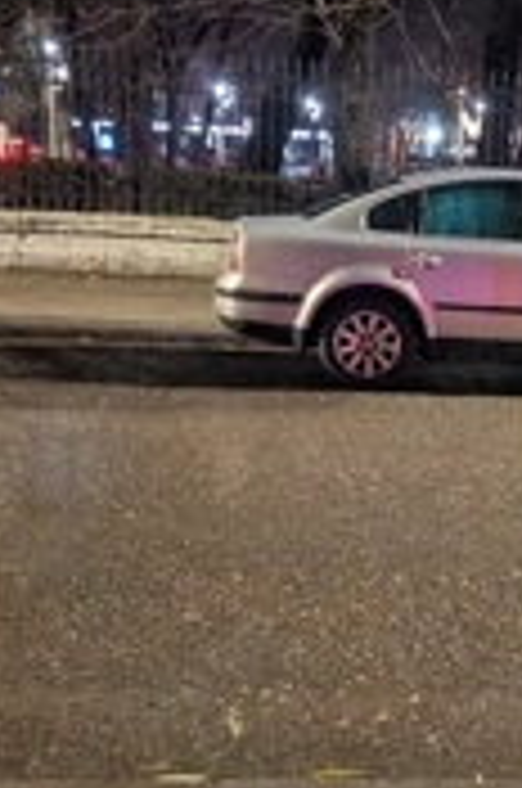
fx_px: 1245
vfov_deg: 35.1
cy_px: 428
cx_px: 562
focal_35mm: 57
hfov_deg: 22.5
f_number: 1.85
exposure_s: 1/32.7
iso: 3672
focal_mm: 6.81
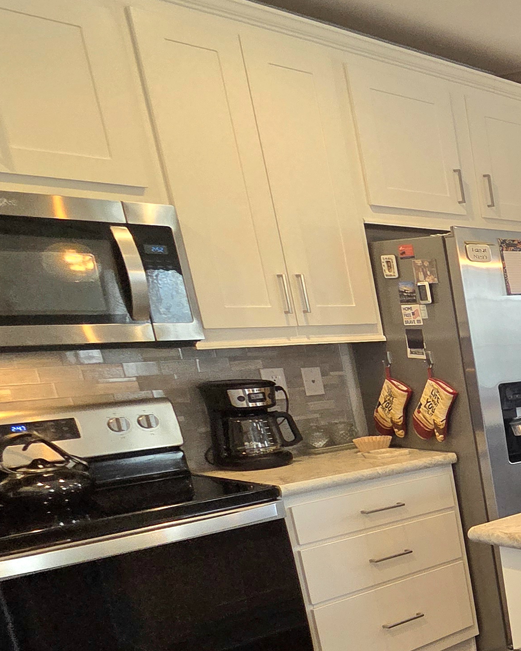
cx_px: 886
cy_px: 485
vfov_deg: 49.6
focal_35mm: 35
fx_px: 675
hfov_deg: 24.3
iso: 320
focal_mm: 2.2
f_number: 2.2
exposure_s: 1/120
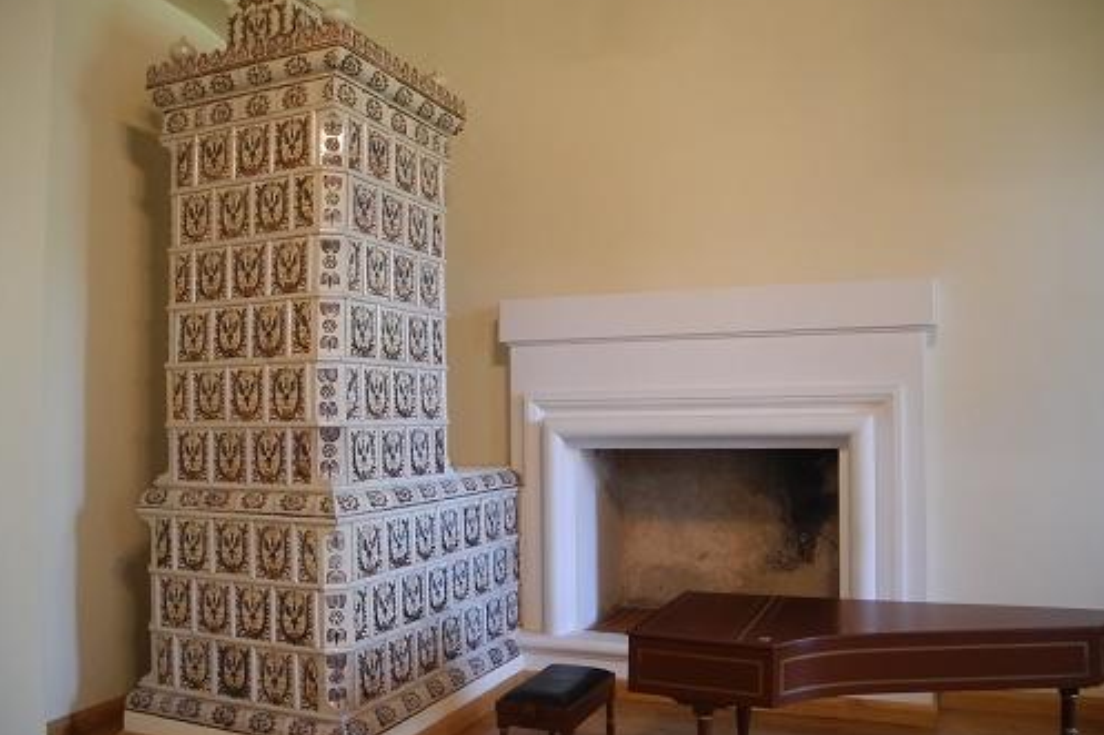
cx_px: 553
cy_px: 391
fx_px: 920
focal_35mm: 30
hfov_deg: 61.9
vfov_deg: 43.6
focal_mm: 6
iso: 560
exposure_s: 1/30
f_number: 2.8
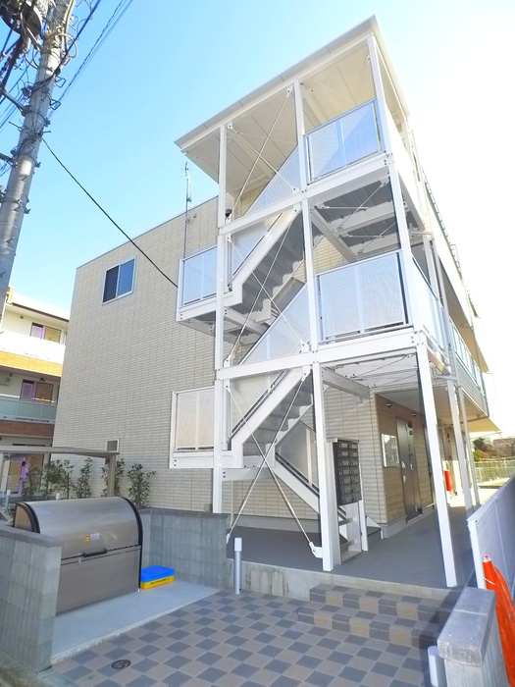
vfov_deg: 71.6
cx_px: 258
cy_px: 344
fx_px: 476
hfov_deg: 56.8
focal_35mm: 24
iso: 400
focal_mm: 5.1
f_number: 2.8
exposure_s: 1/400
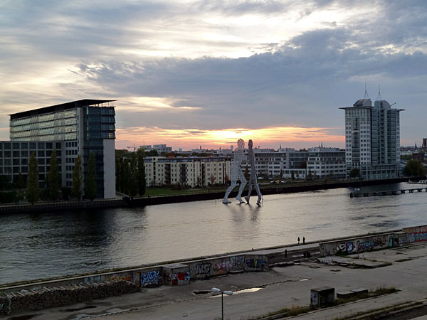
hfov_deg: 34.9
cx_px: 214
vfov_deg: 26.6
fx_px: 678
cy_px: 160
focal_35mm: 55
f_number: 3.9
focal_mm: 9.1
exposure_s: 1/125
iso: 125
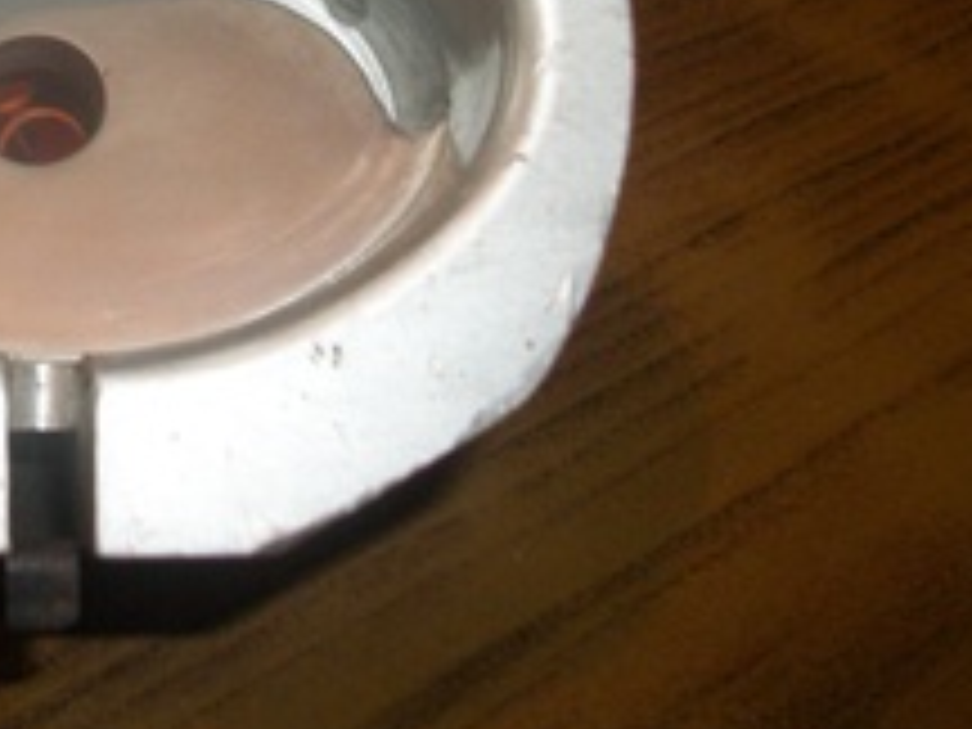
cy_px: 56
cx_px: -27
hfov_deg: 24.9
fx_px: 2078
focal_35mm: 74
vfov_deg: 19.5
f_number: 2.9
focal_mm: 5.7
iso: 160
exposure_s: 1/60
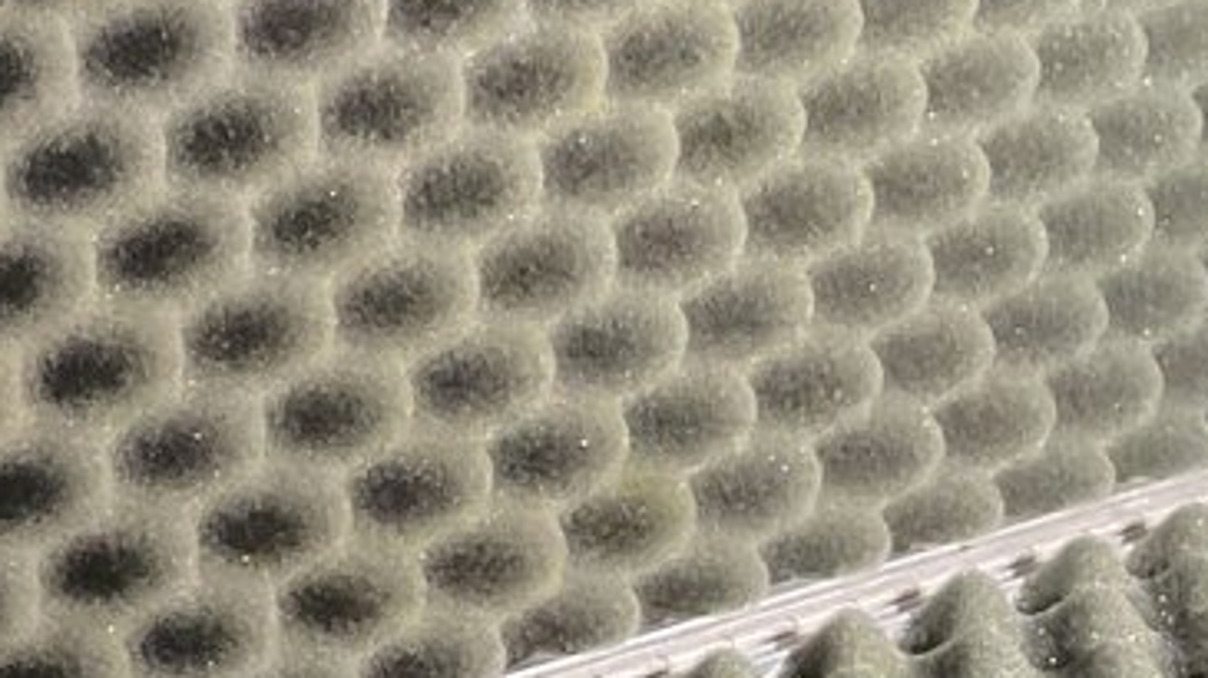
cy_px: 878
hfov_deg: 14.8
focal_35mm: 131
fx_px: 4195
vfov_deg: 9.1
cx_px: -796
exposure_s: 1/60
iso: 125
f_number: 1.8
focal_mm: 3
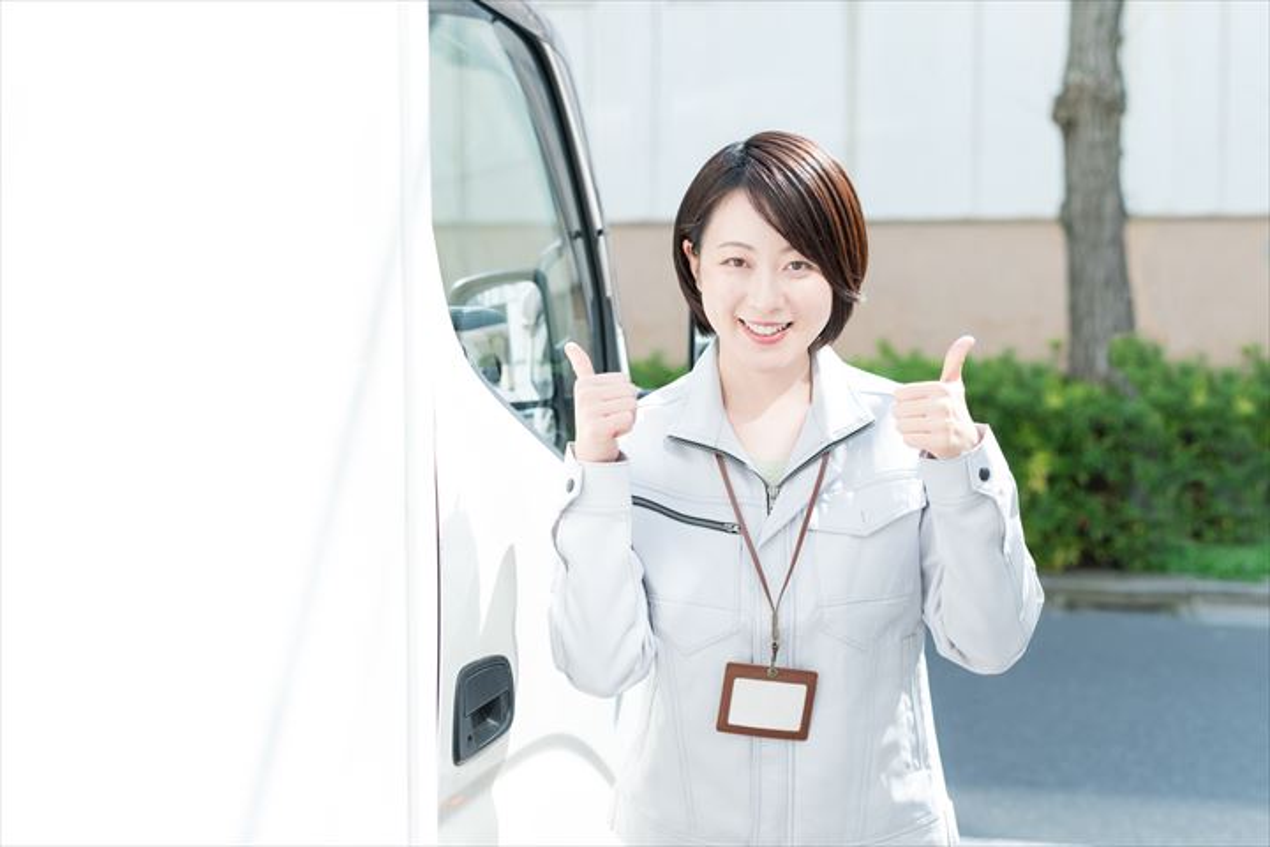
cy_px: 424
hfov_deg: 39.6
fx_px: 1764
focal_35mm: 50
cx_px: 635
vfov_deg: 27.0
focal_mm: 50
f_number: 3.2
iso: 200
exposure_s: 1/1000
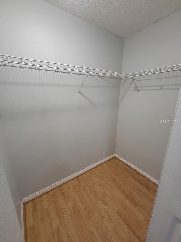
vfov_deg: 106.2
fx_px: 91
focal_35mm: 13
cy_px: 121
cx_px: 90
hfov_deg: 89.9
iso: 320
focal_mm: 2.2
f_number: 2.2
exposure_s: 1/60
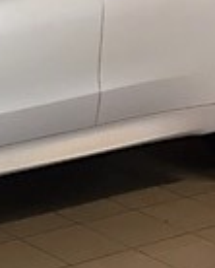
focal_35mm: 131
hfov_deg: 11.4
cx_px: -93
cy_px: 0
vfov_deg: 14.4
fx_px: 1039
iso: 64
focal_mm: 4.15
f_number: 2.2
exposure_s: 1/33
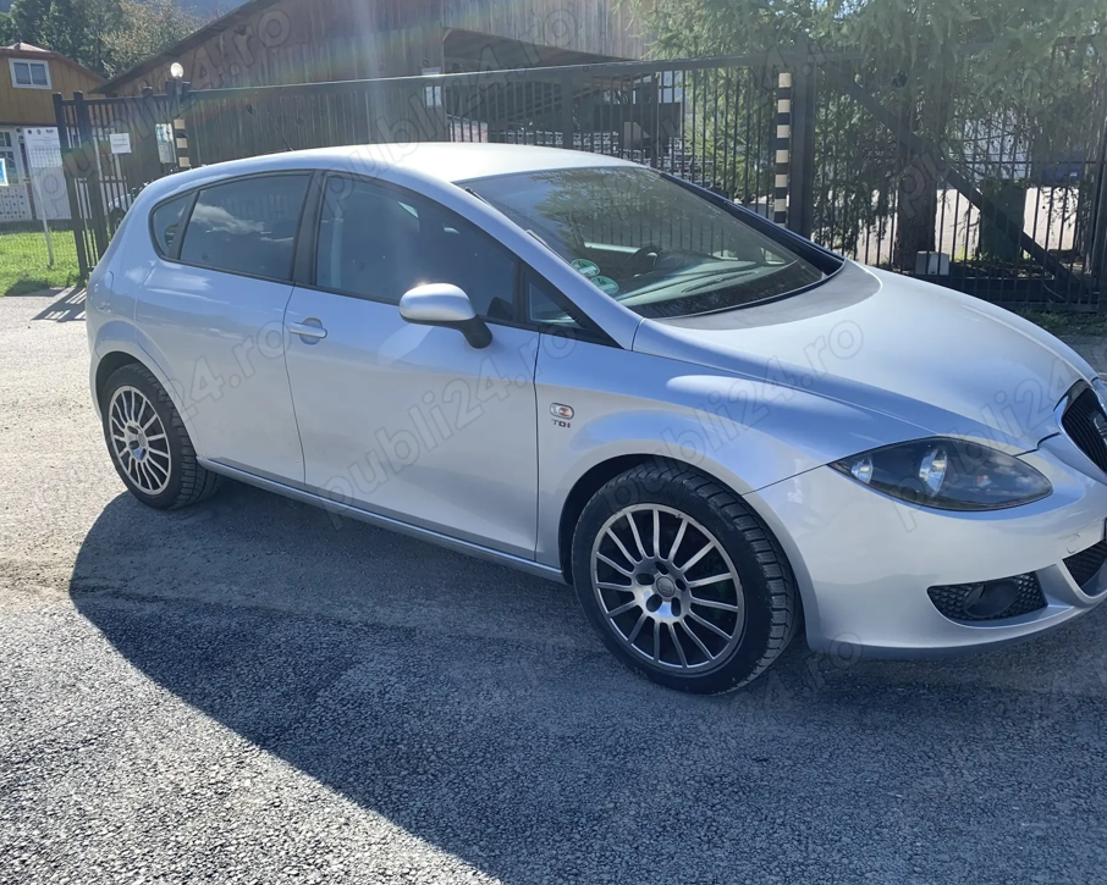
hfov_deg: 62.2
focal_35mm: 28
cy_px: 439
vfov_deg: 51.5
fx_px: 917
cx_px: 588
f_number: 1.8
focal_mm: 4.25
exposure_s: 1/1021
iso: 25
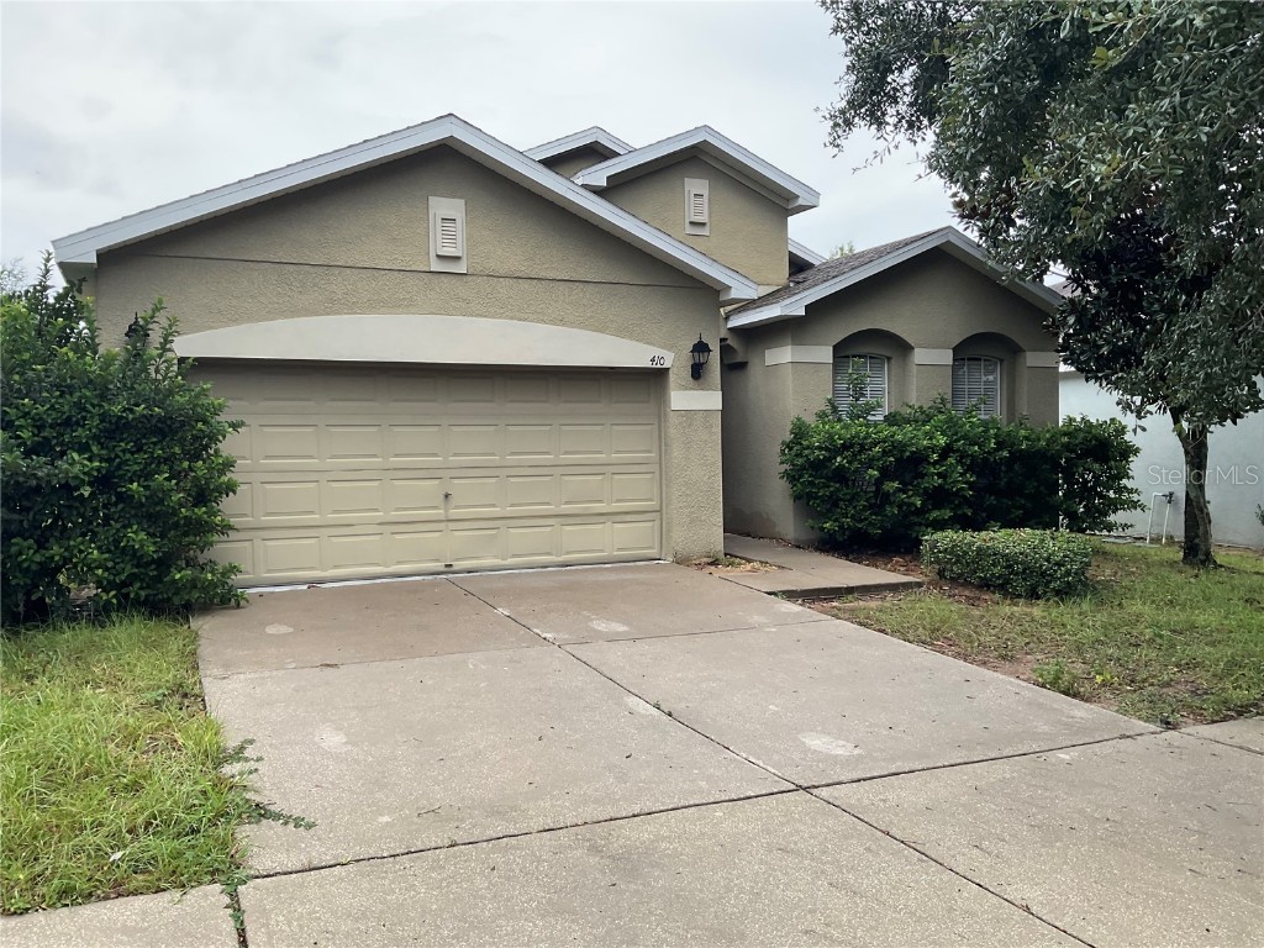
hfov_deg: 61.7
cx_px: 632
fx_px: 1059
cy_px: 474
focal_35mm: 29
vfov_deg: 48.2
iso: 16
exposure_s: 1/599
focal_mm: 3
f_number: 1.8
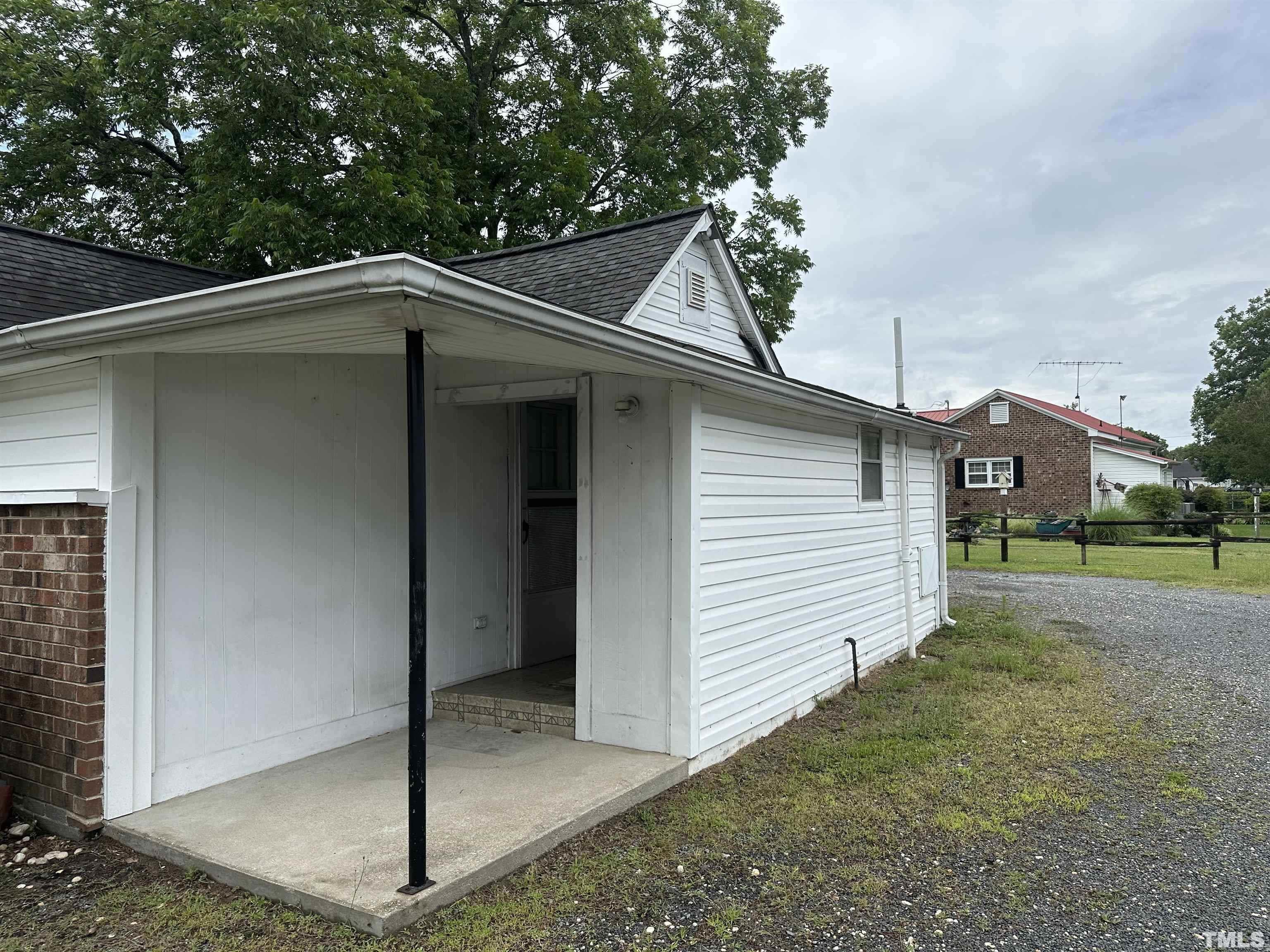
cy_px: 476
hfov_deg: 71.6
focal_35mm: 24
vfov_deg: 56.8
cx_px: 635
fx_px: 881
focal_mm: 6.86
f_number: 1.78
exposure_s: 1/4762
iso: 80
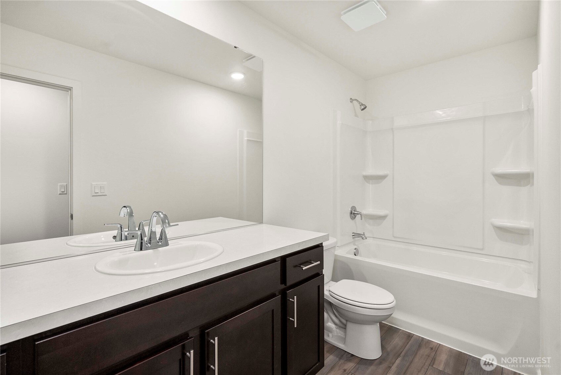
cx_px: 280
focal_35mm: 15
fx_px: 234
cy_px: 188
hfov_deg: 100.4
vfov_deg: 77.4
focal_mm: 15
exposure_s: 1/60
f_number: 7.1
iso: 200
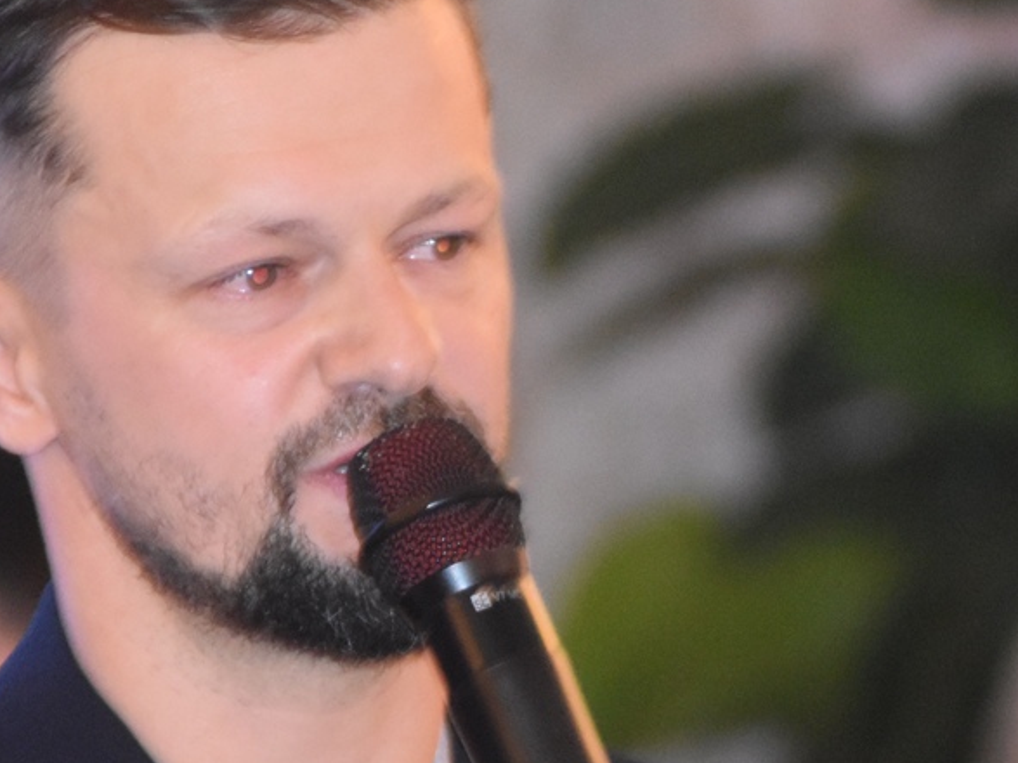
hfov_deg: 2.8
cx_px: 401
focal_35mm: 698
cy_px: 695
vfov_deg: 2.1
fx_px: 20530
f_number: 4.5
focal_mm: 185
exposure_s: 1/60
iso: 3600
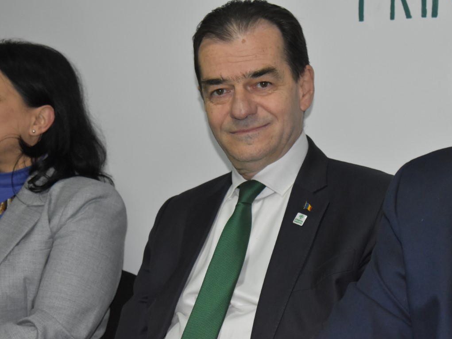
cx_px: 227
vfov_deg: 16.5
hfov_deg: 21.9
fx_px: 1169
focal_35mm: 90
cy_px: 170
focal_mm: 55
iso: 2200
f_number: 5.6
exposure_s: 1/60
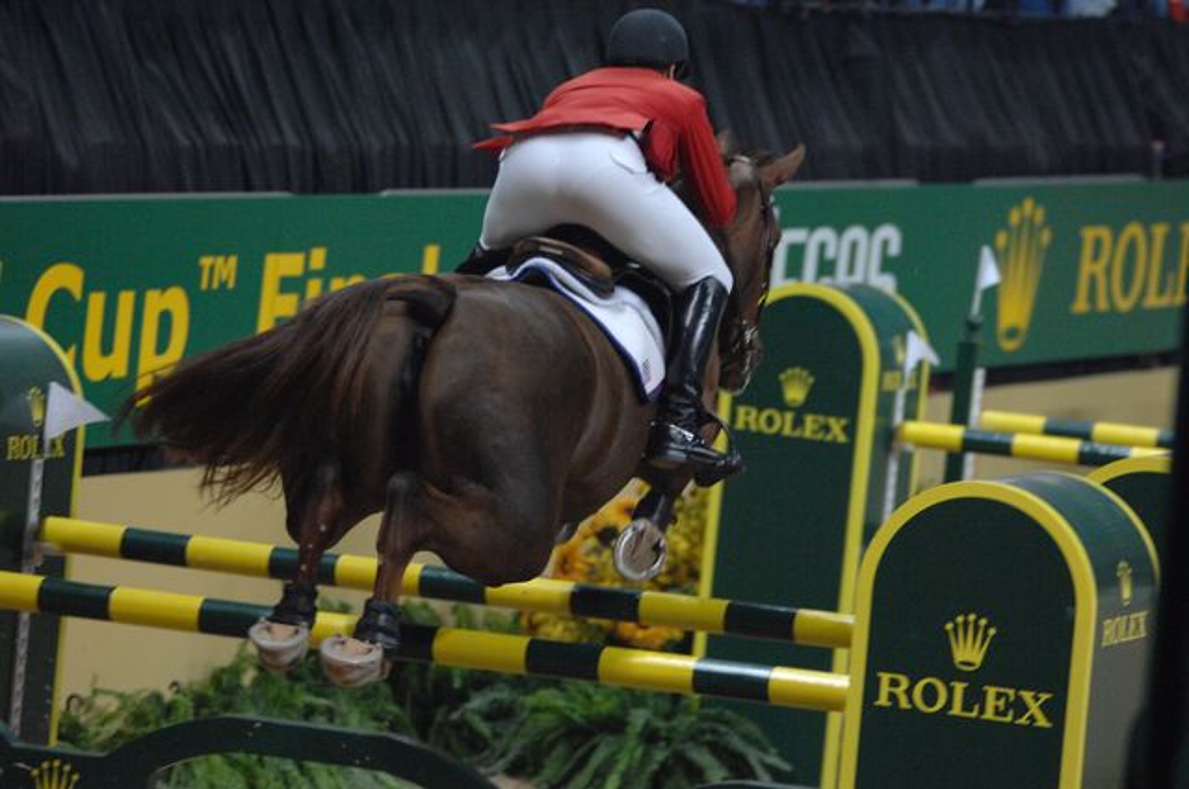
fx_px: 7422
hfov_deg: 9.2
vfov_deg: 6.1
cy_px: 394
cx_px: 594
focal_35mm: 225
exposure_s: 1/320
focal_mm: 150
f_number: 2.8
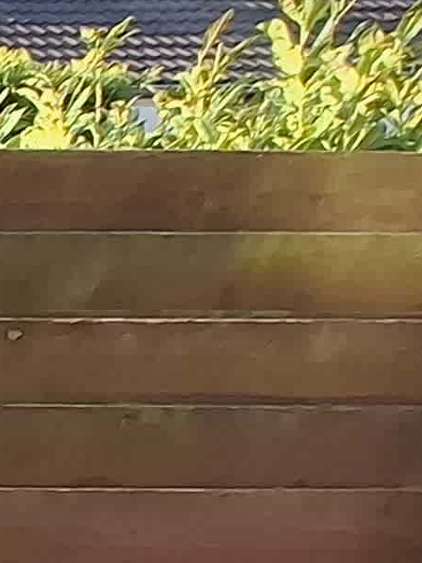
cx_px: -1245
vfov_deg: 18.1
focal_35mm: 88
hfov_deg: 8.3
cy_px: 984
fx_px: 1431
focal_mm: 1.7
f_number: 2.2
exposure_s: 1/100
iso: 40
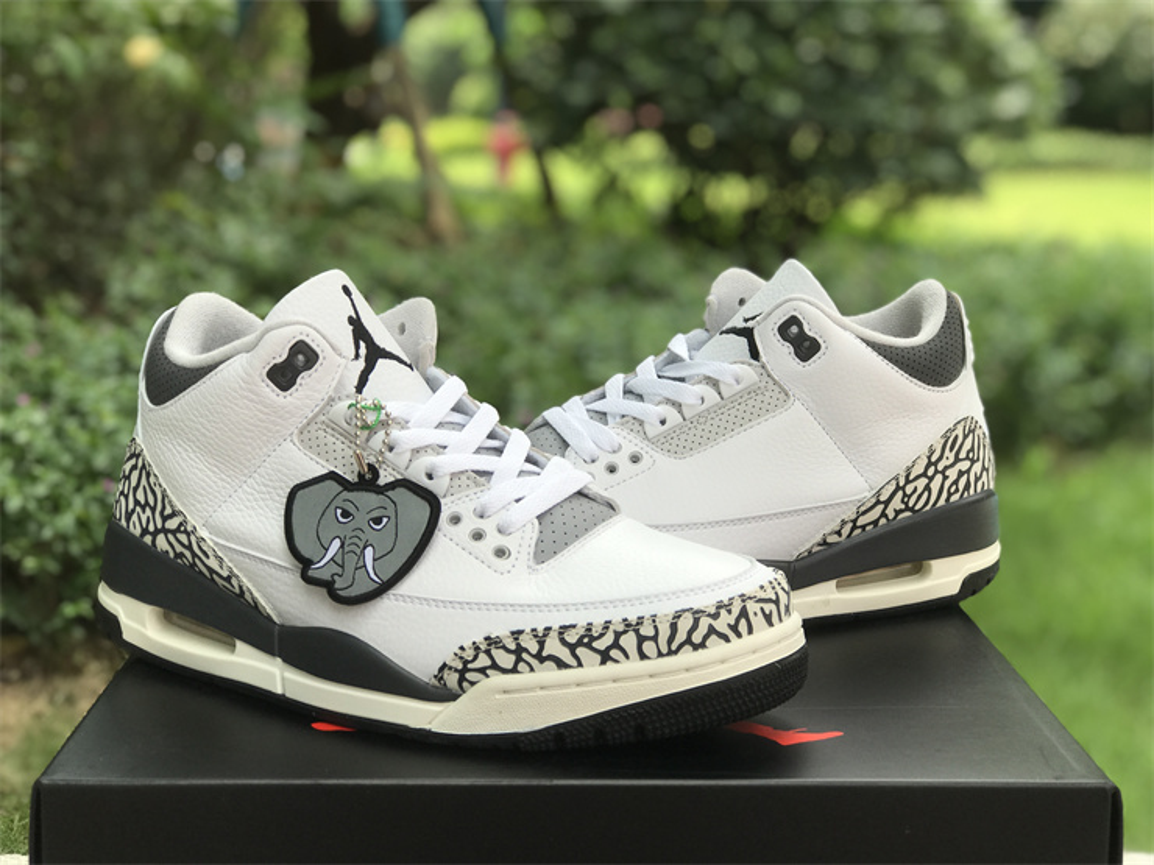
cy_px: 432
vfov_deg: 25.7
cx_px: 577
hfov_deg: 33.8
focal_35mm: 57
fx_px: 1900
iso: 20
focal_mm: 6.6
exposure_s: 1/197
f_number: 2.8
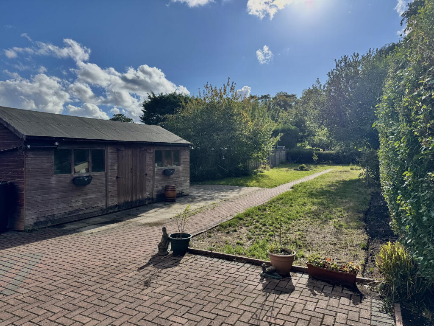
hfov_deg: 71.6
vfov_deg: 56.8
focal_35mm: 24
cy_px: 163
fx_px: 301
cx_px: 217
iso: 80
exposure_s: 1/6410
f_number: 1.78
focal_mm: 6.76
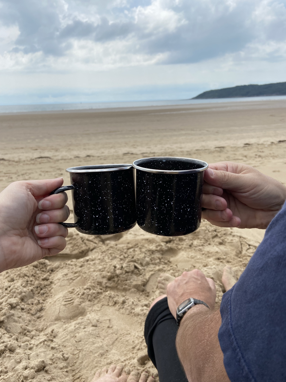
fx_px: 286
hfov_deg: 53.1
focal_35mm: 26
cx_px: 143
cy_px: 191
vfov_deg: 67.3
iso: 32
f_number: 1.8
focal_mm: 4.25
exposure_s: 1/3731
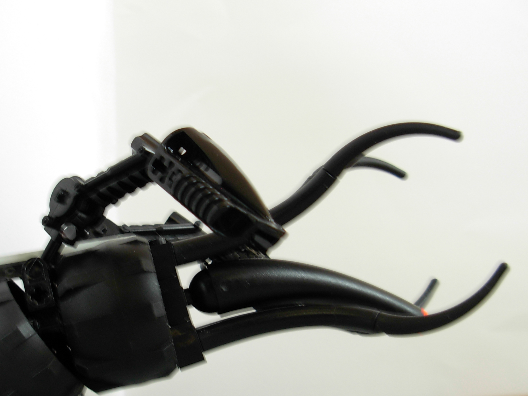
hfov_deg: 35.7
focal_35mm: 53
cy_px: 239
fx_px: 808
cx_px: 168
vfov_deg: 27.5
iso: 79
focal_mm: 6.3
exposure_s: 1/7.1
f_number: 2.9
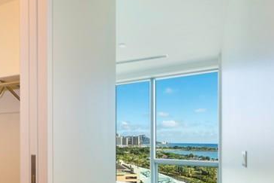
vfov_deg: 46.2
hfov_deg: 67.6
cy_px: 146
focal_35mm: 26
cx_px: 105
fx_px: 201
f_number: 10
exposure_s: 1/10
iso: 250
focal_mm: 9.5
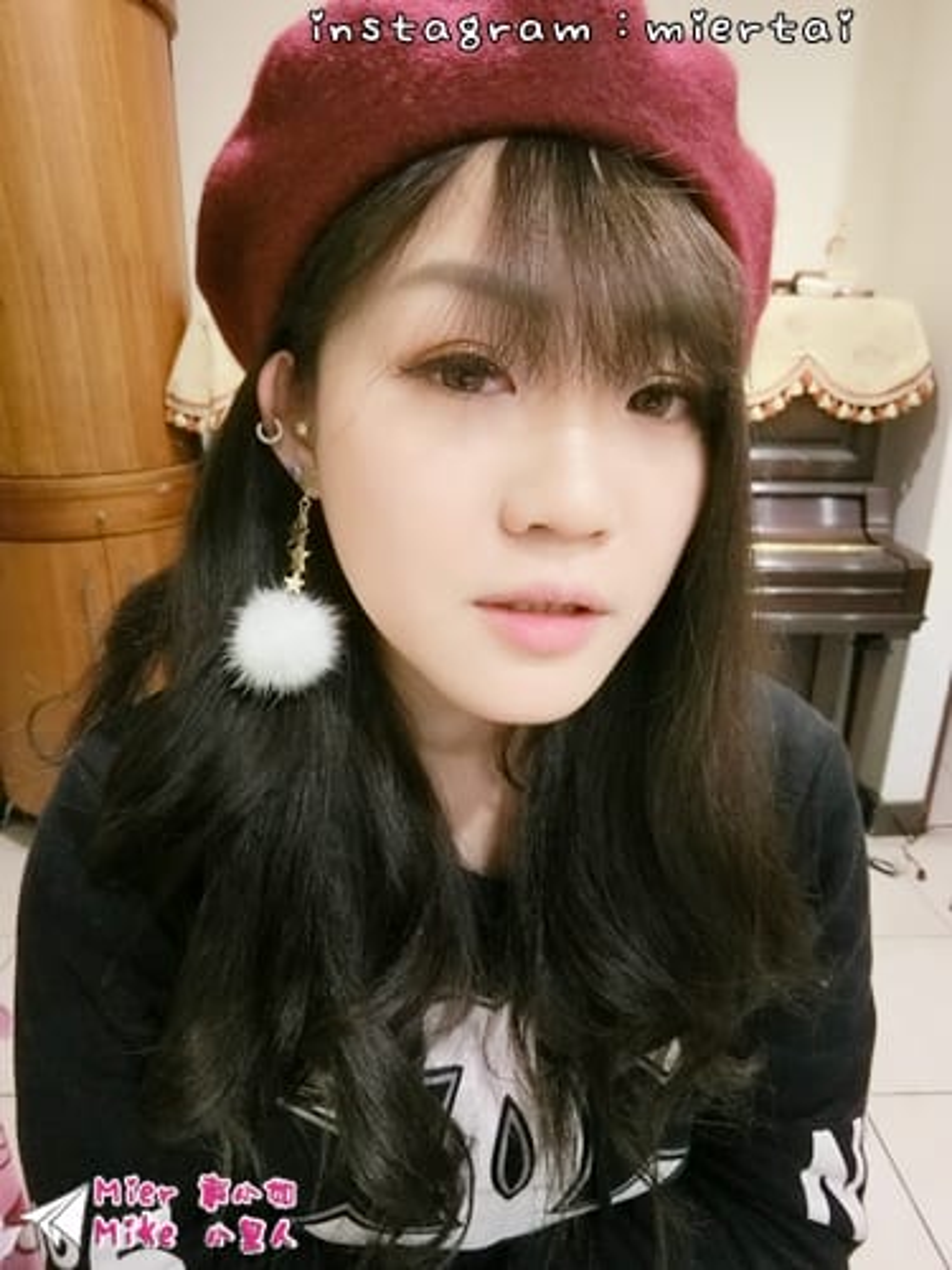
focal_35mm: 21
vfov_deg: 79.0
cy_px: 635
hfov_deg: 63.4
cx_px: 476
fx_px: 770
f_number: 2.8
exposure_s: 1/25
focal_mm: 4.58
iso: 640
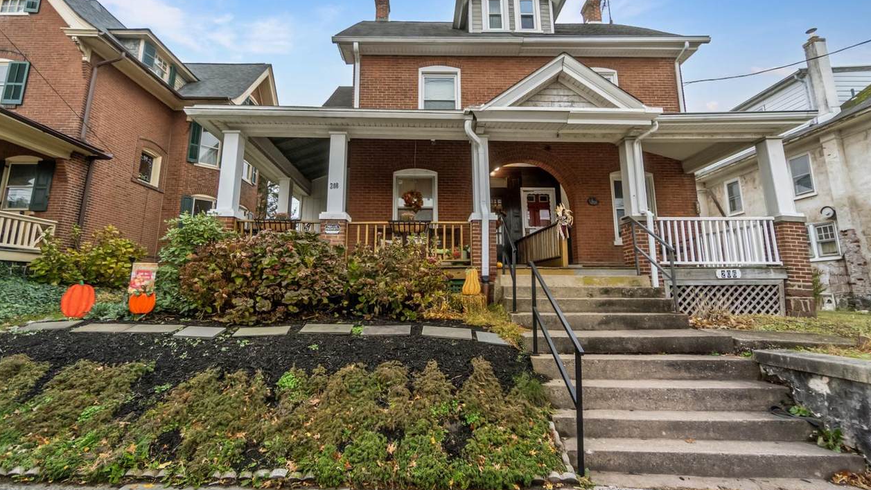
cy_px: 230
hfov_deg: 99.4
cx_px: 430
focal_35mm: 16
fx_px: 370
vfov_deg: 67.0
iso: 500
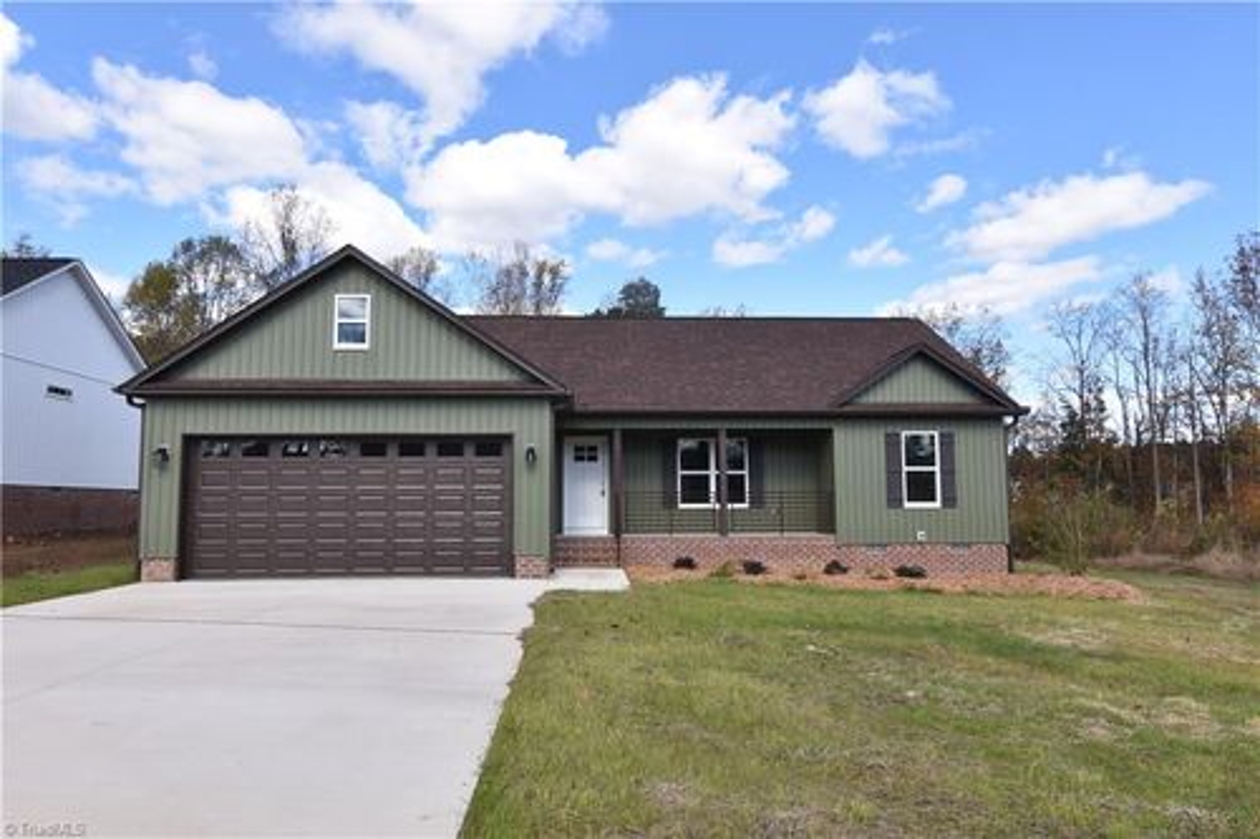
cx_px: 630
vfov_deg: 53.1
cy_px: 420
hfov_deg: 73.8
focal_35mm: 24
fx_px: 840
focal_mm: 16
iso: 125
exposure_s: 1/250
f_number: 8
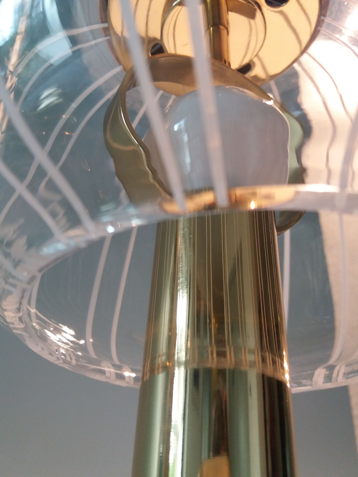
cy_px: 238
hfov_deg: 49.7
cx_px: 179
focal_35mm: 28
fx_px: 386
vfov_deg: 63.4
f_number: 1.9
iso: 160
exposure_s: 1/25
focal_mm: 3.7
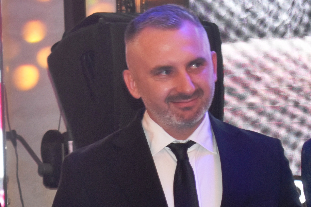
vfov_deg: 16.6
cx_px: 156
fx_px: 713
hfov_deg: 24.6
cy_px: 104
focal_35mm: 82
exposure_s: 1/125
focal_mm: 55
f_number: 5.6
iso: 1600
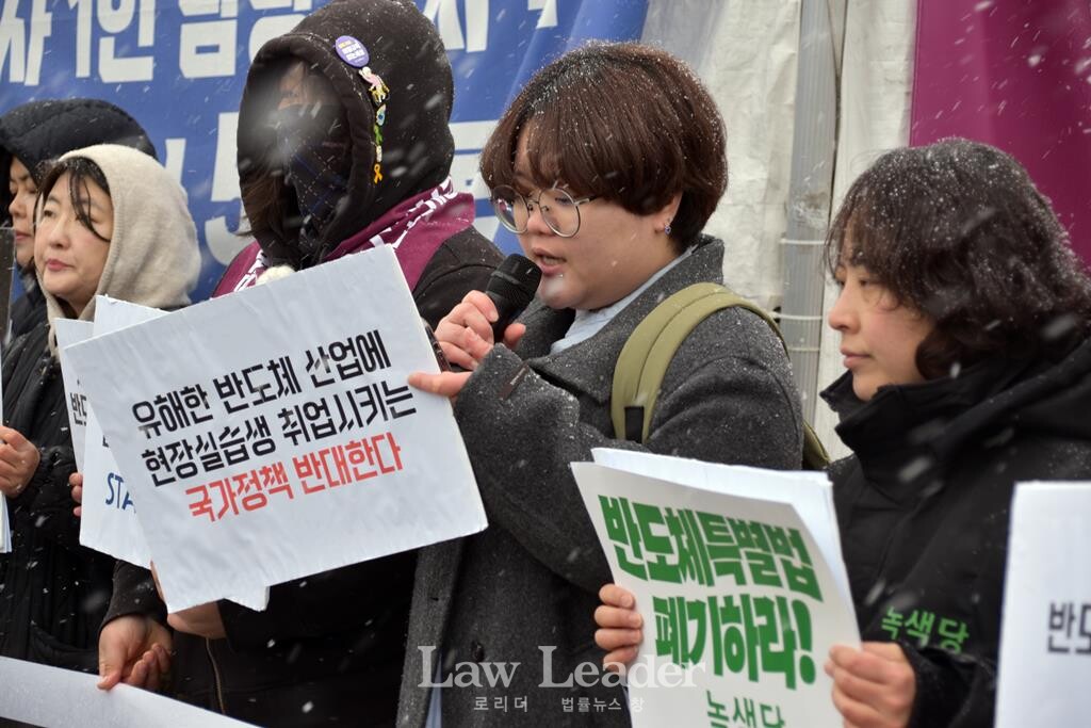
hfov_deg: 19.5
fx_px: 3182
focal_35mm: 105
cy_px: 364
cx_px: 546
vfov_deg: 13.0
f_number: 5.3
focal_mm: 70
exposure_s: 1/160
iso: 100
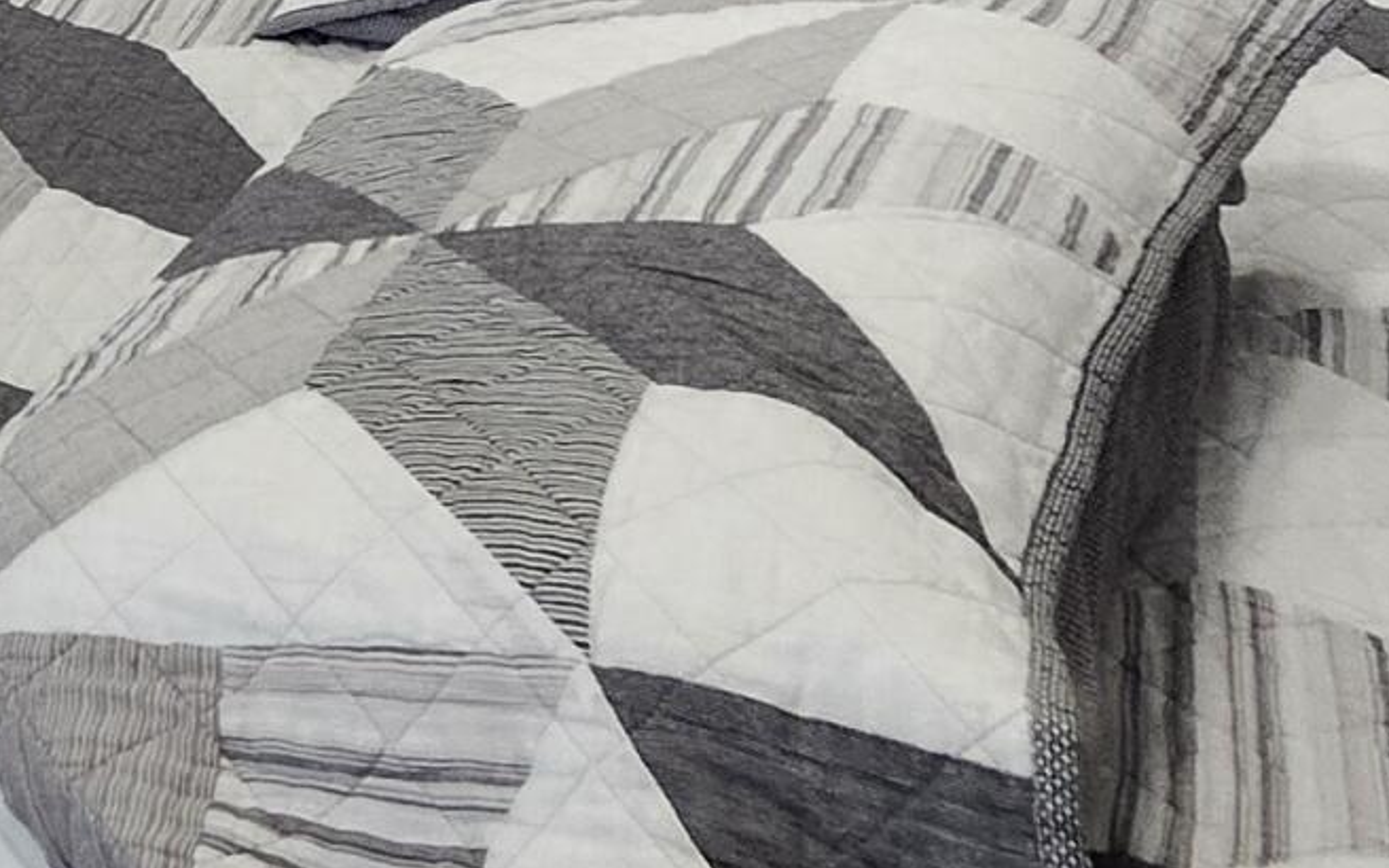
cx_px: -809
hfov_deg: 23.9
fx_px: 2385
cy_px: -1114
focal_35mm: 63
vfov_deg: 14.7
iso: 125
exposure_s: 1/60
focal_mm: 1.74
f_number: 2.2
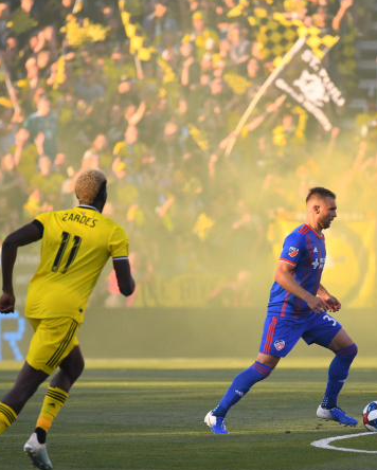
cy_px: 267
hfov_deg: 2.6
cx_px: 273
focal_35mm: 608
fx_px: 8468
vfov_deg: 3.2
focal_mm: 300
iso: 800
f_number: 4
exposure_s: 1/2000
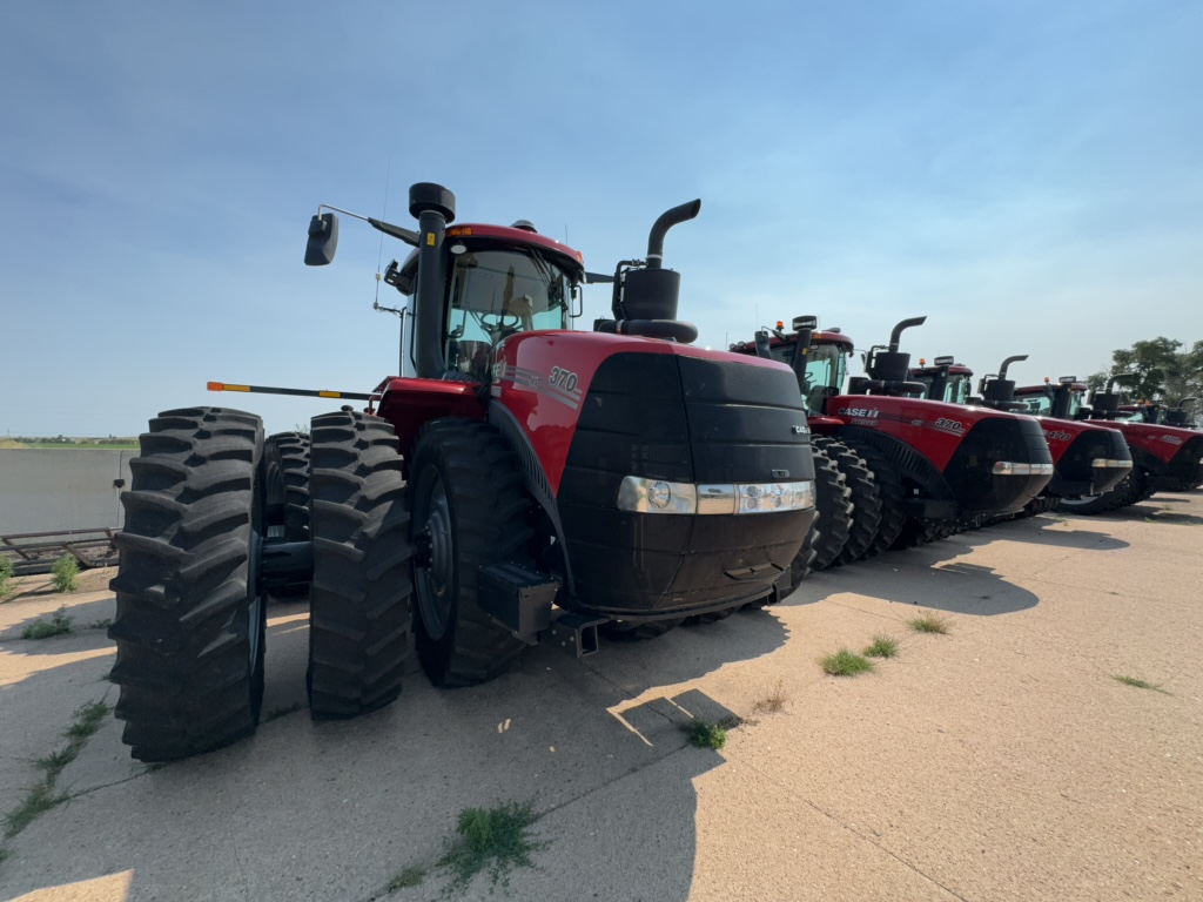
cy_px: 451
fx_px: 487
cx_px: 602
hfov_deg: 102.1
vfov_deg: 85.7
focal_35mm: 14
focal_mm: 2.22
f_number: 2.2
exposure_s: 1/2212
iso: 40
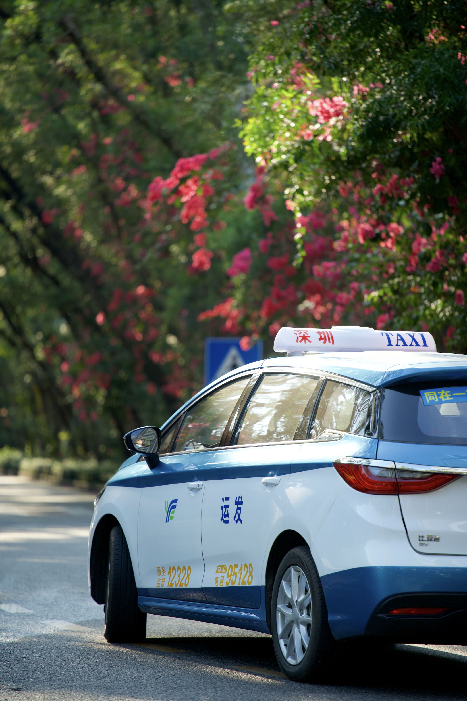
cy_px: 350
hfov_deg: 7.6
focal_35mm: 180
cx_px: 234
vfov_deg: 11.4
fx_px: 3502
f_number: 2.8
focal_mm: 180
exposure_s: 1/640
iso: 160
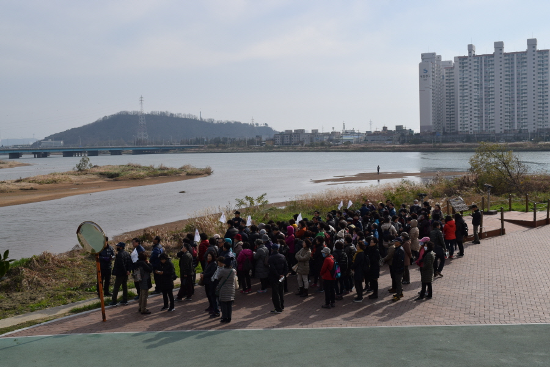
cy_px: 184
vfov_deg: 31.9
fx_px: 642
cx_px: 275
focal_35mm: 42
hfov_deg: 46.4
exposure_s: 1/400
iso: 200
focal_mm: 28
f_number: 10
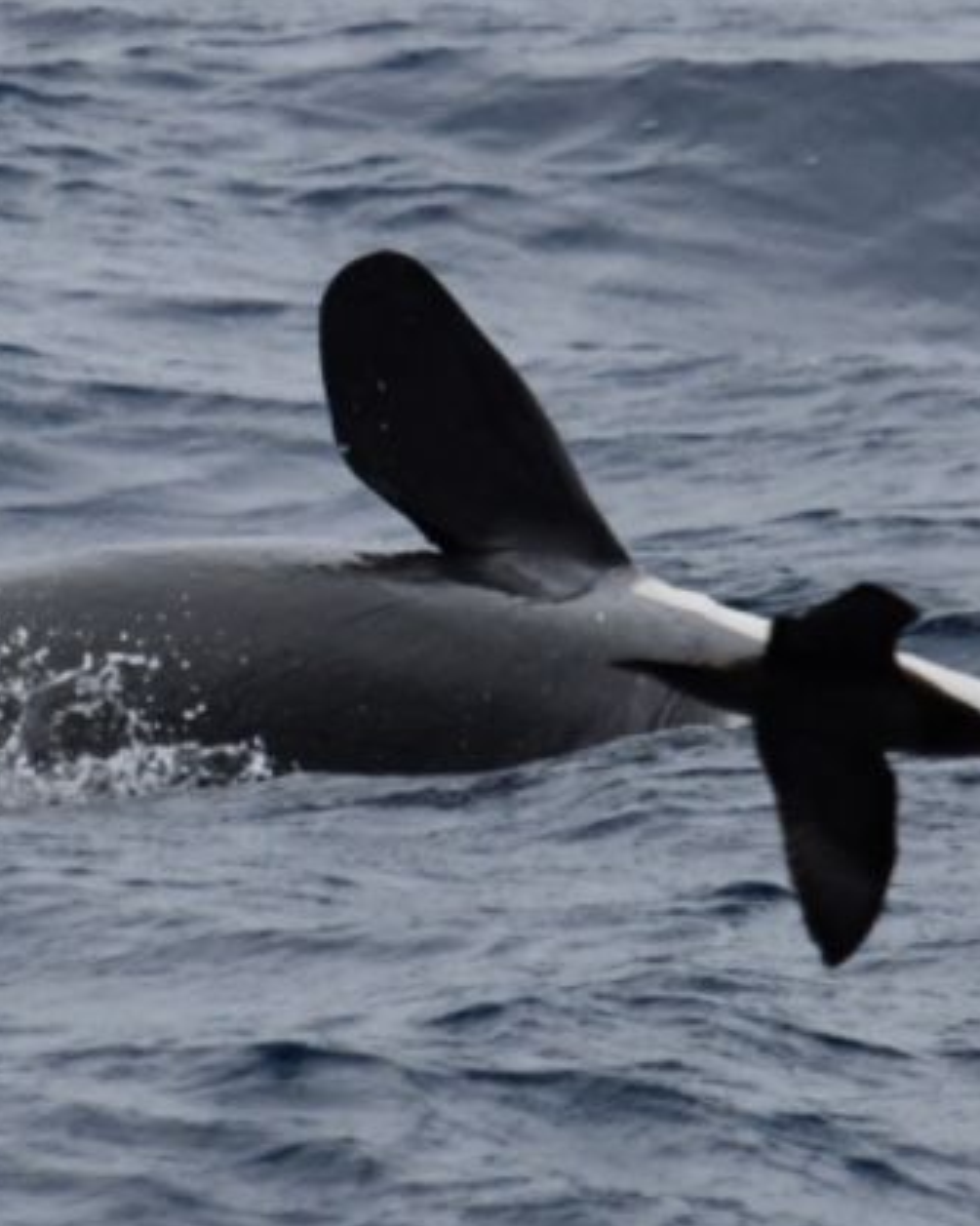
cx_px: 354
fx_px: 39025
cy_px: 572
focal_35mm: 1076
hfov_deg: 1.4
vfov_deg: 1.8
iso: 1000
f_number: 6.3
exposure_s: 1/8000
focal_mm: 600
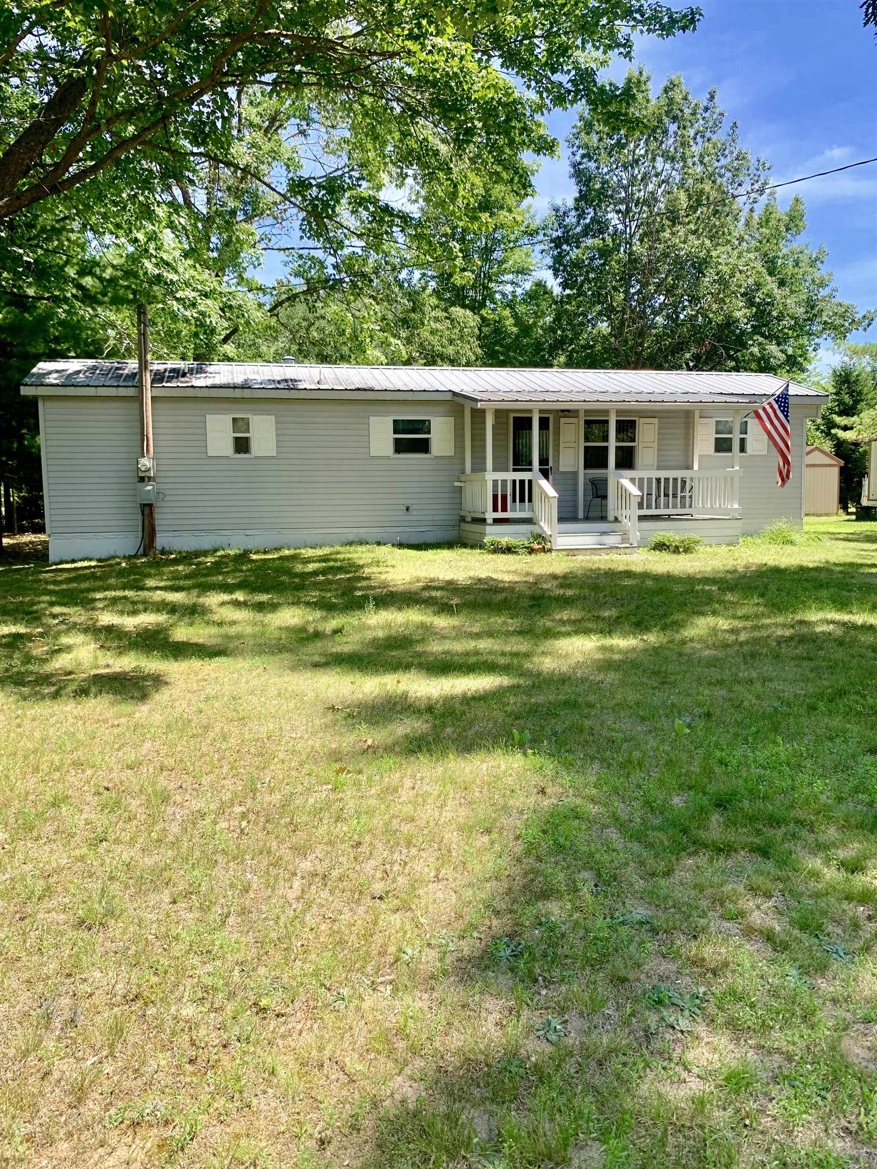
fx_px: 878
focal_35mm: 26
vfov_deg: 67.3
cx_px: 438
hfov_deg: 53.1
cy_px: 584
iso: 25
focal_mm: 4.25
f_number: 1.8
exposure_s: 1/727
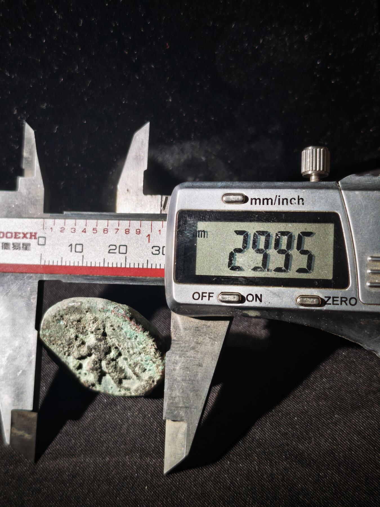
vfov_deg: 38.2
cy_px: 254
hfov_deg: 29.1
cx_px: 190
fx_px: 732
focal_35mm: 50
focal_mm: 5.85
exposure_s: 1/100
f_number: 1.63
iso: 320
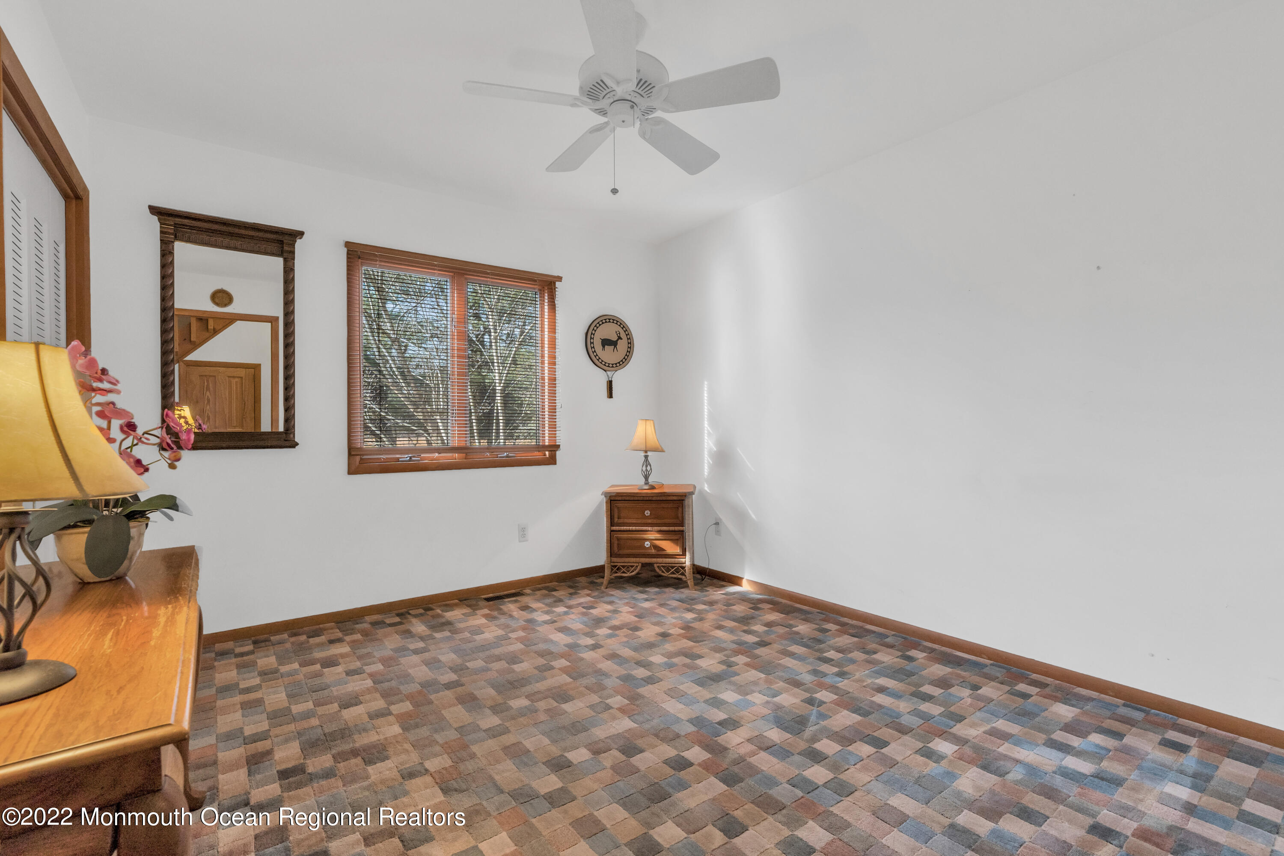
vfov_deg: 73.7
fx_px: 571
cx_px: 642
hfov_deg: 96.7
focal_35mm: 16
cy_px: 428
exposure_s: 1/6
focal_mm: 16
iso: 400
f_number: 8
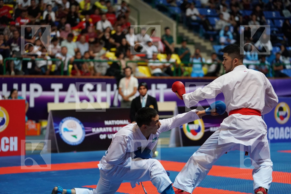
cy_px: 97
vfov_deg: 13.0
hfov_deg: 19.5
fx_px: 849
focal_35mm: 105
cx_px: 146
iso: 5000
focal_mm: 105
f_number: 2.8
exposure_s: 1/1000
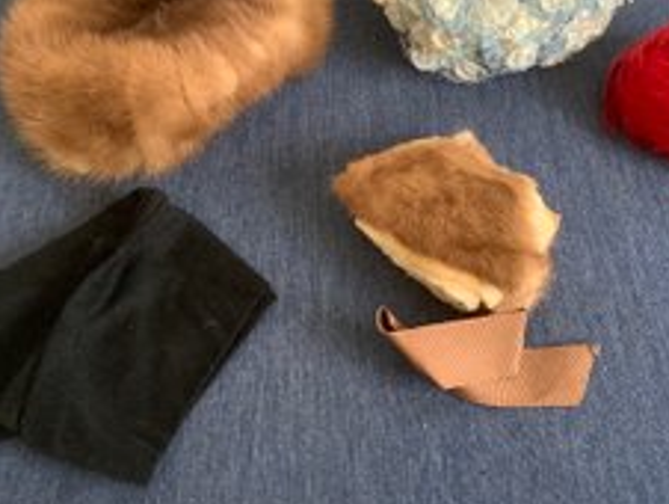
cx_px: 360
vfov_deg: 30.7
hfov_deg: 40.4
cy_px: 165
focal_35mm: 47
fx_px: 909
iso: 50
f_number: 2.4
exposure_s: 1/100
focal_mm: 3.3
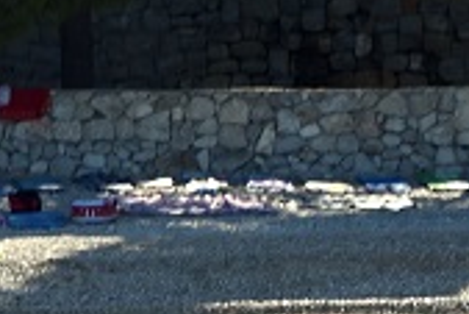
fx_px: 23144
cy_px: 327
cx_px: -283
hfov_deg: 1.2
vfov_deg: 0.8
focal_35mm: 1775
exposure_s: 1/320
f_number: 5.6
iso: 110
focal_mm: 300
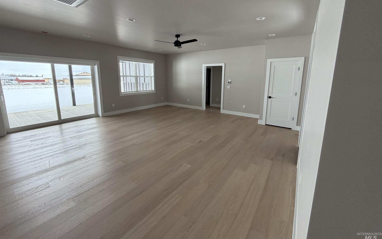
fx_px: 156
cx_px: 193
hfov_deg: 101.5
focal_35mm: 15
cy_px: 102
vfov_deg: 74.4
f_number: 2.2
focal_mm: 2.22
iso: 200
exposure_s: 1/121
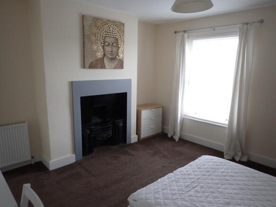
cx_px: 138
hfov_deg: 69.4
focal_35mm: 25
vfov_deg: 54.9
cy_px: 104
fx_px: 199
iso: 200
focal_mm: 4.5
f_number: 2
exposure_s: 1/40
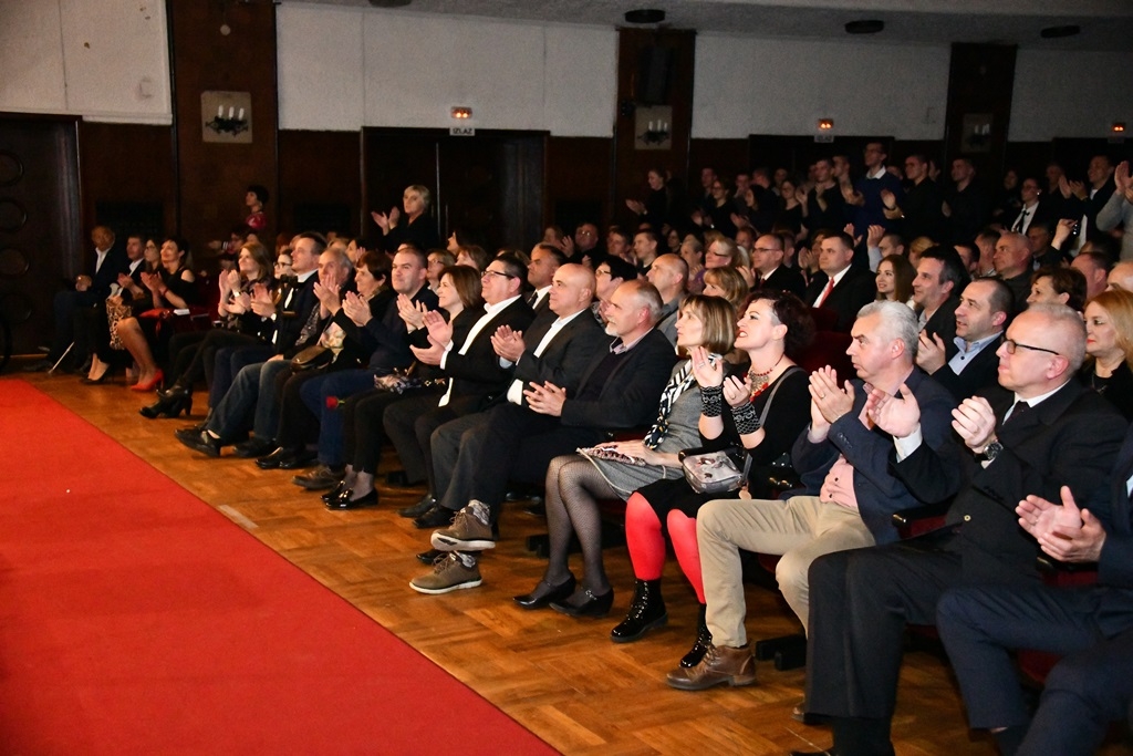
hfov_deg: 43.6
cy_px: 378
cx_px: 566
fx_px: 1416
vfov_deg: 29.9
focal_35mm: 45
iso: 25600
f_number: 4.2
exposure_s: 1/250
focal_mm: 45
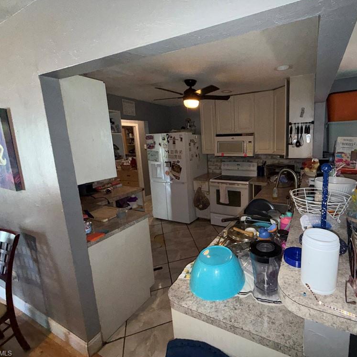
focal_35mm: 17
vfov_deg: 84.0
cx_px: 222
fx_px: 198
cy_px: 174
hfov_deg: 82.5
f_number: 2.2
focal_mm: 2.22
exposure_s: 1/60
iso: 400
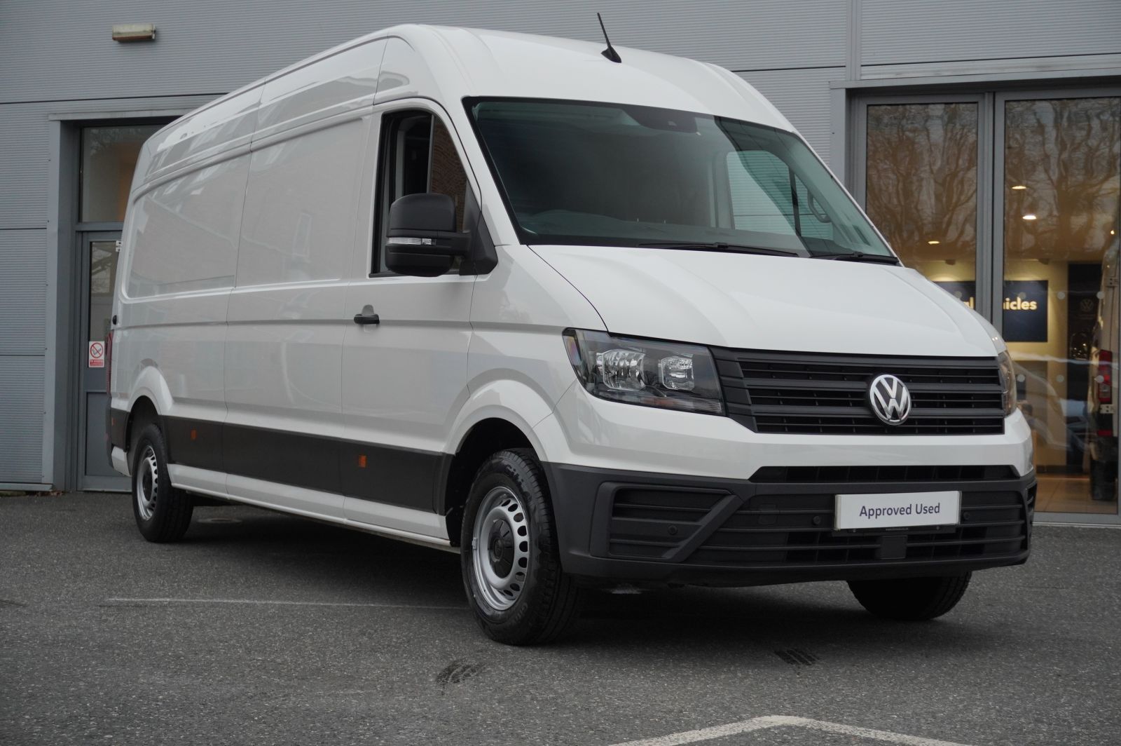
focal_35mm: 54
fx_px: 1680
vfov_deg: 25.0
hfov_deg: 36.9
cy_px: 373
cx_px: 560
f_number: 5.6
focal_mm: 36
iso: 800
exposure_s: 1/200
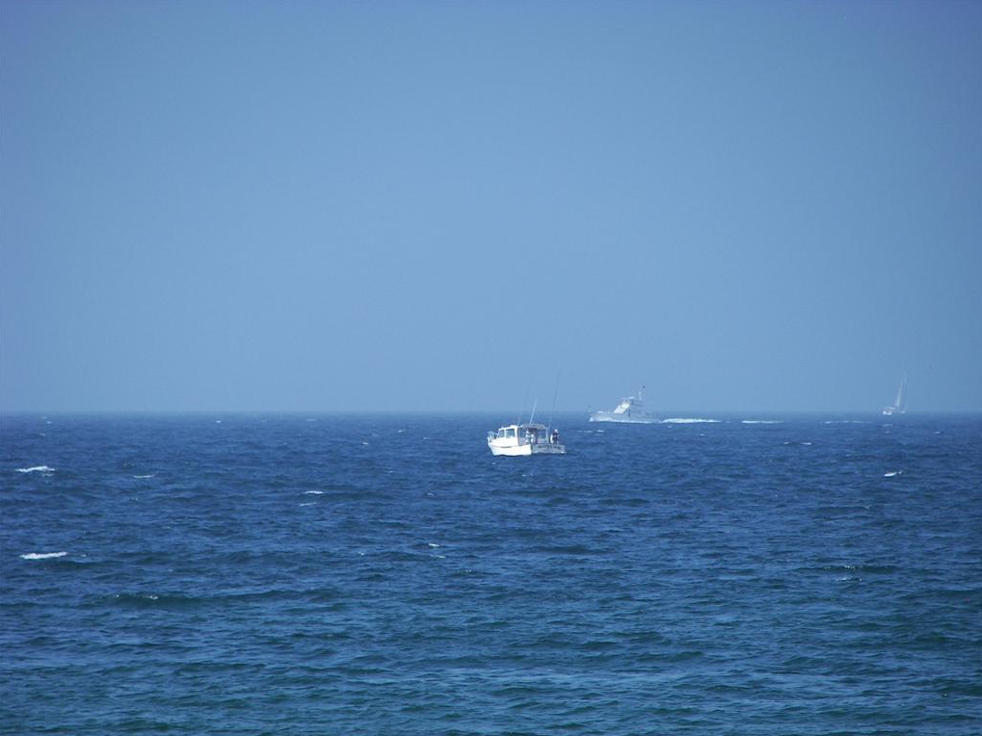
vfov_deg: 3.4
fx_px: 12310
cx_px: 491
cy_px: 367
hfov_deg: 4.6
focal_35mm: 434
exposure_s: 1/800
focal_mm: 72
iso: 64
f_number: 3.7
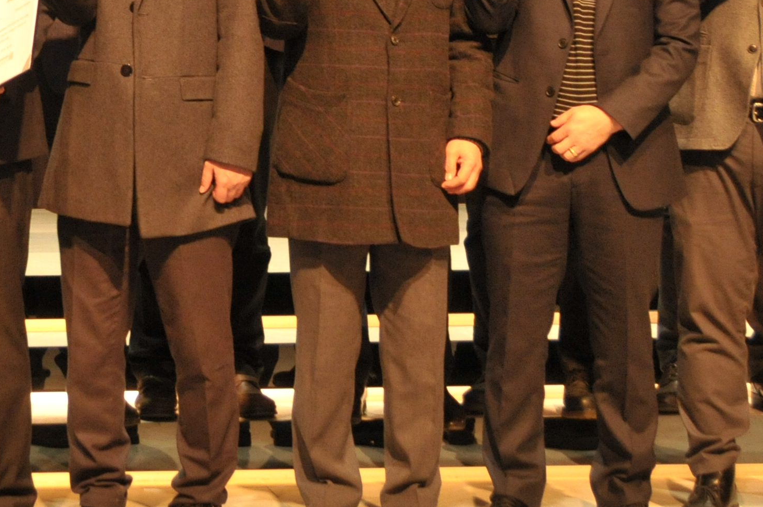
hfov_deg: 17.3
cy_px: -82
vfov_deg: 11.8
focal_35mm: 114
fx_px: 2413
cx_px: -110
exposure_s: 1/60
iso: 900
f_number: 4.5
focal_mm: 26
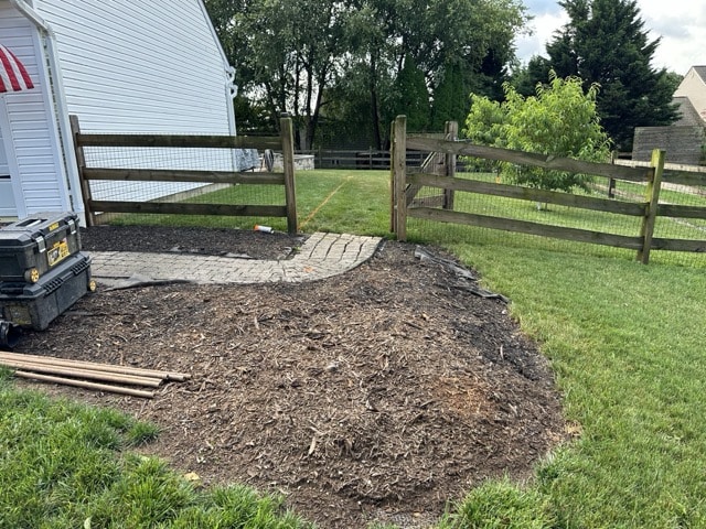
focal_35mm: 24
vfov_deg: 56.8
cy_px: 264
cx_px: 353
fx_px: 489
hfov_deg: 71.6
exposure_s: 1/475
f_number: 1.78
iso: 80
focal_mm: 6.86
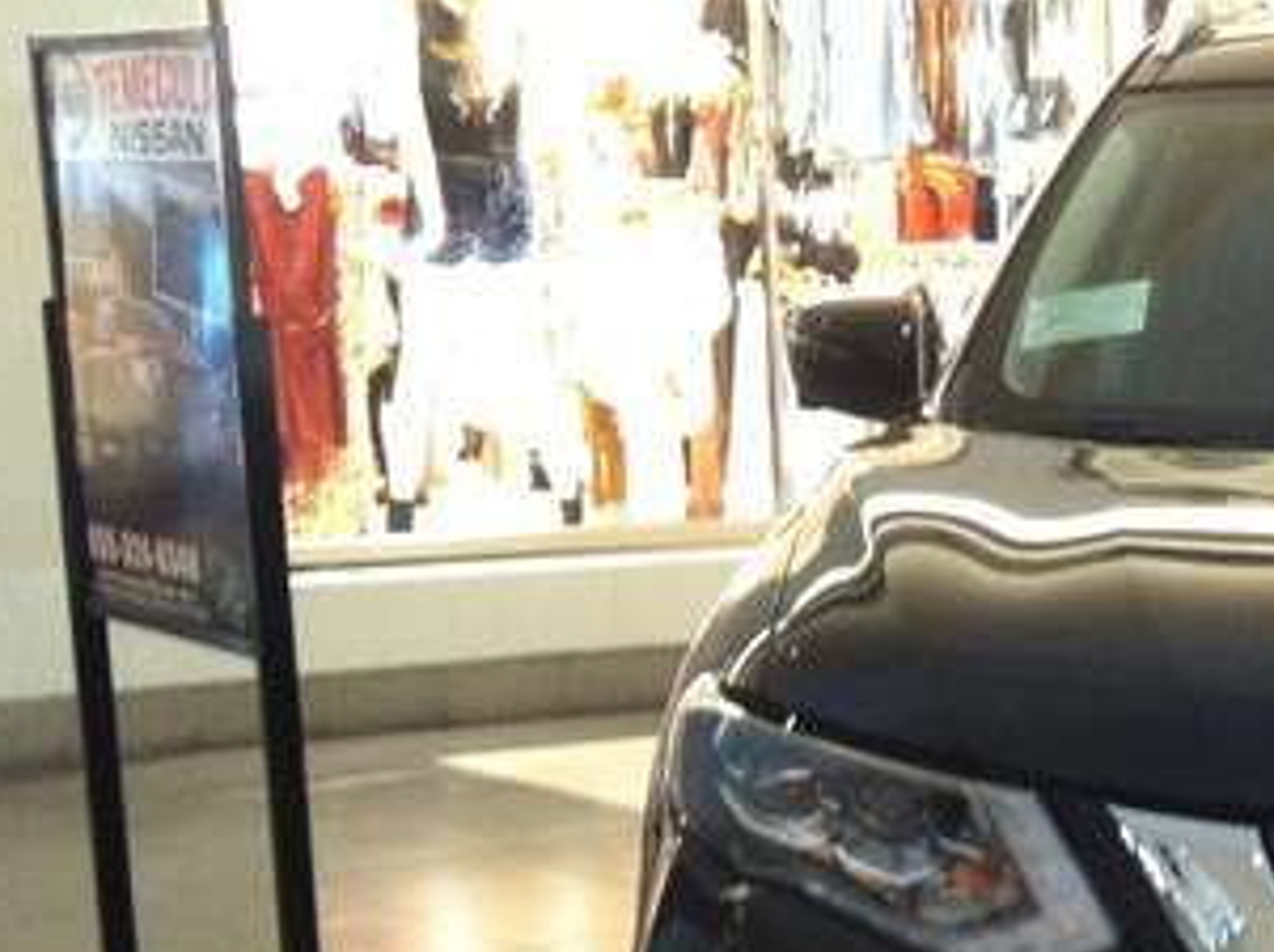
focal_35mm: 93
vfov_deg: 15.6
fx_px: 3419
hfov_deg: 19.6
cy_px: 918
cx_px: 1600
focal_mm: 3.85
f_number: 2.8
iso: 320
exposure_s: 1/15
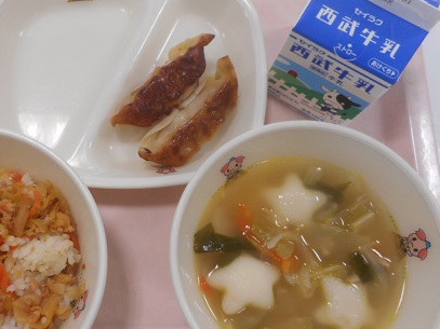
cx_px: 137
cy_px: 184
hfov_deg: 47.9
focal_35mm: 38
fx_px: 483
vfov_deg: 37.6
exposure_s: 1/30
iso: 160
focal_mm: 4.5
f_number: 3.7
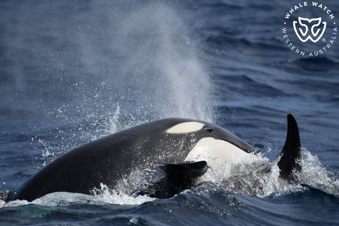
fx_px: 5648
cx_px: 170
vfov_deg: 2.3
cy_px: 113
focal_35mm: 600
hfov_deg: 3.4
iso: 720
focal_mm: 600
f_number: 6.3
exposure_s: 1/8000
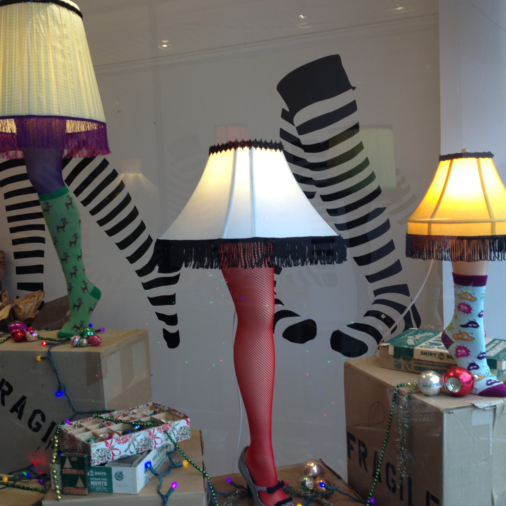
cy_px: 249
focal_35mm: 42
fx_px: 695
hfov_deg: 39.9
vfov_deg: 40.0
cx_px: 203
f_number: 2.4
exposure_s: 1/60
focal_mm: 4.28
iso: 64
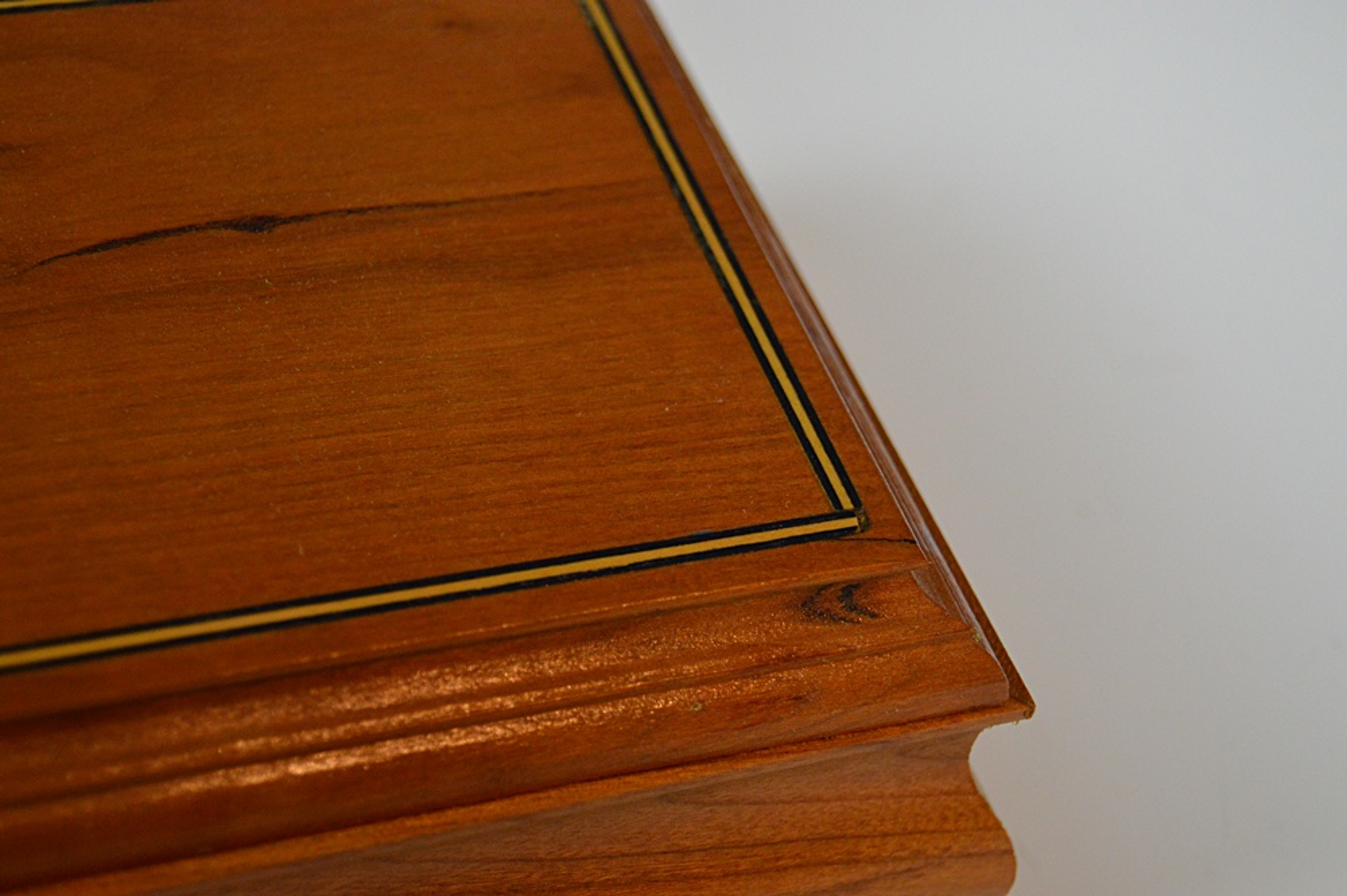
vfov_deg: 17.5
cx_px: 674
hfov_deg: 26.0
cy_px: 448
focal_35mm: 78
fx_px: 2916
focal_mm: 52
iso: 1400
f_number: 5.6
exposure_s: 1/60
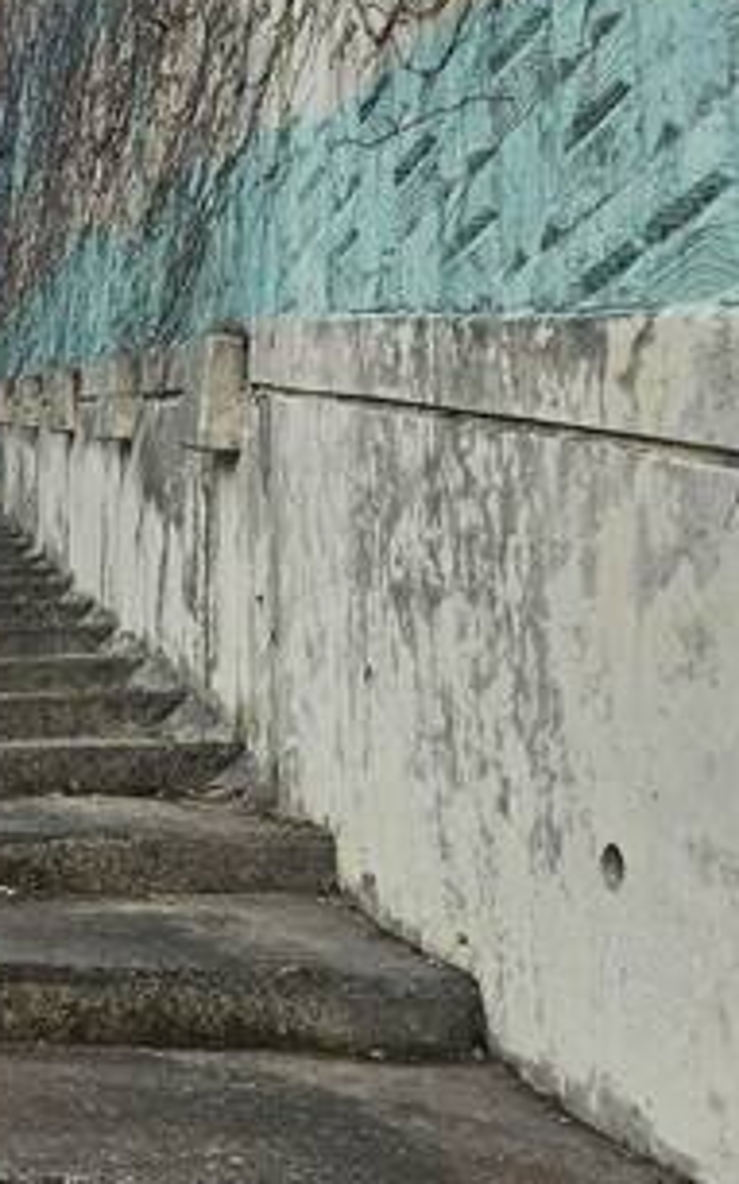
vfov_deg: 39.3
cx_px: -488
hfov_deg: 20.2
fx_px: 1645
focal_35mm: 51
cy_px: 441
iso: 50
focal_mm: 5.4
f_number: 1.8
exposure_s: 1/1013
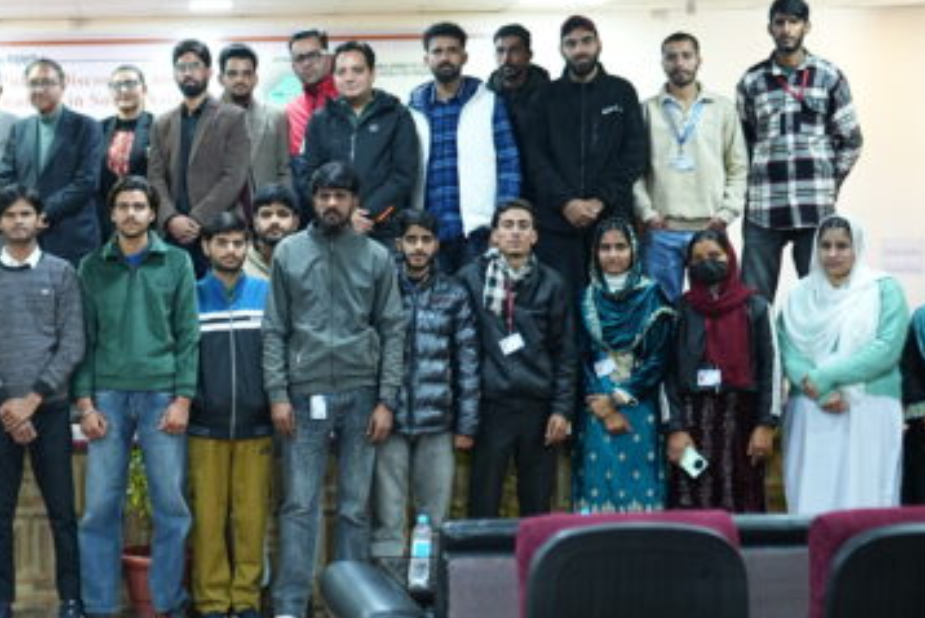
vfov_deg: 18.2
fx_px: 1928
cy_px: 290
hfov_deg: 25.3
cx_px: -59
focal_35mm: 75
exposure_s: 1/100
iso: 500
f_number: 1.4
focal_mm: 35
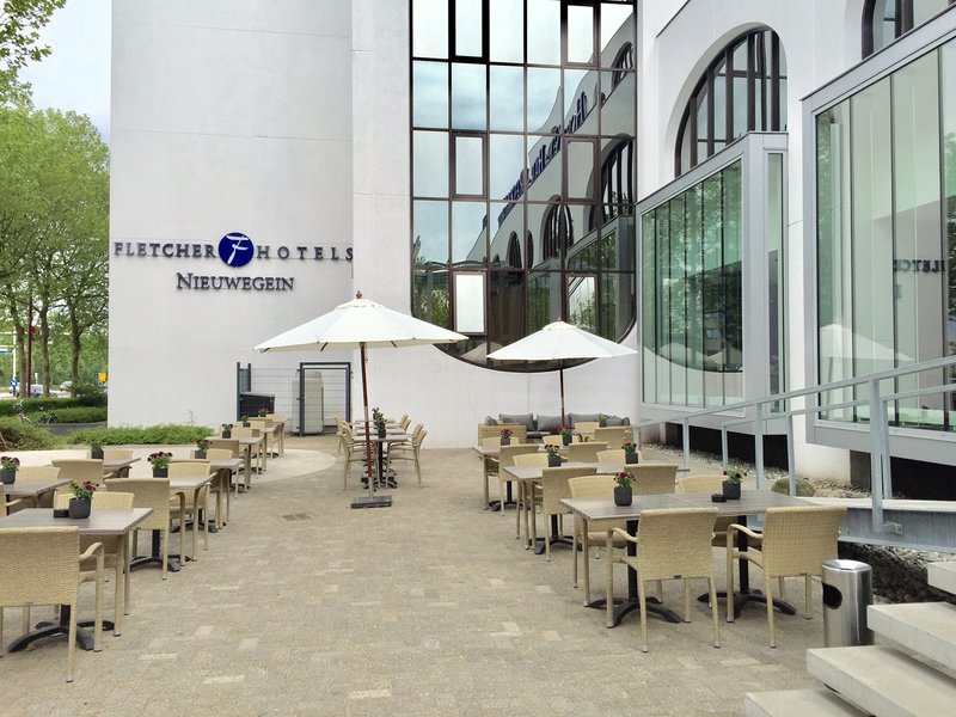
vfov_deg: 48.2
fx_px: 801
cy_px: 358
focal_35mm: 29
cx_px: 478
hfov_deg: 61.7
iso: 32
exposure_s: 1/1276
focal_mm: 4.15
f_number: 2.2
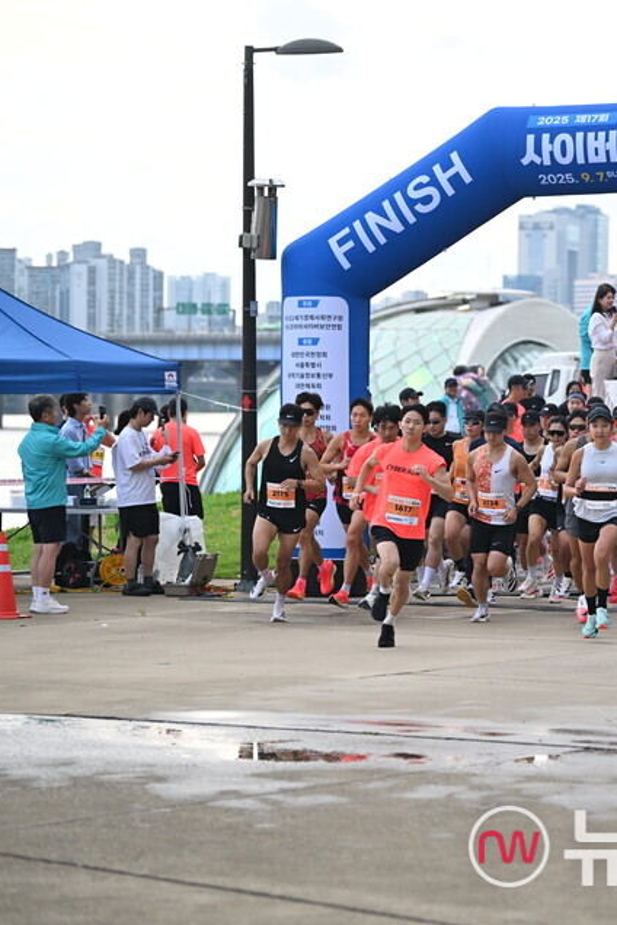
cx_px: 642
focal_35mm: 154
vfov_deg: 13.3
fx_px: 3959
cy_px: 464
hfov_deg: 8.8
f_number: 2.8
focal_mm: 102
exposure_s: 1/1000
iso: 320
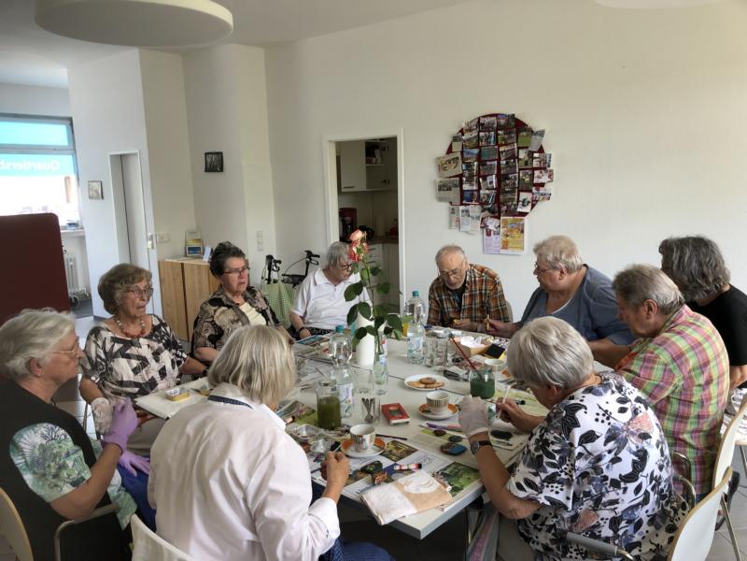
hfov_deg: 63.4
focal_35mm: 28
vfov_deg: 49.7
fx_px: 604
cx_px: 374
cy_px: 280
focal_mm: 3.99
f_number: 1.8
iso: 50
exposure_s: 1/120
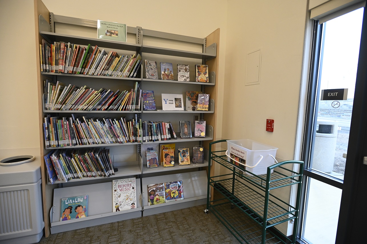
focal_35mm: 17
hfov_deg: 93.3
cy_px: 122
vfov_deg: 70.4
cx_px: 184
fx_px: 173
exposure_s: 1/200
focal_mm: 17
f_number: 3.2
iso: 2000
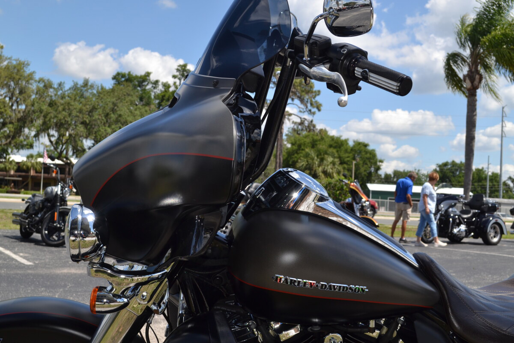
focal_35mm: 48
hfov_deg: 41.1
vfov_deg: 28.1
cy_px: 172
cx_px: 257
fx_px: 685
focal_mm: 32
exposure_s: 1/200
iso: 100
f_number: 9
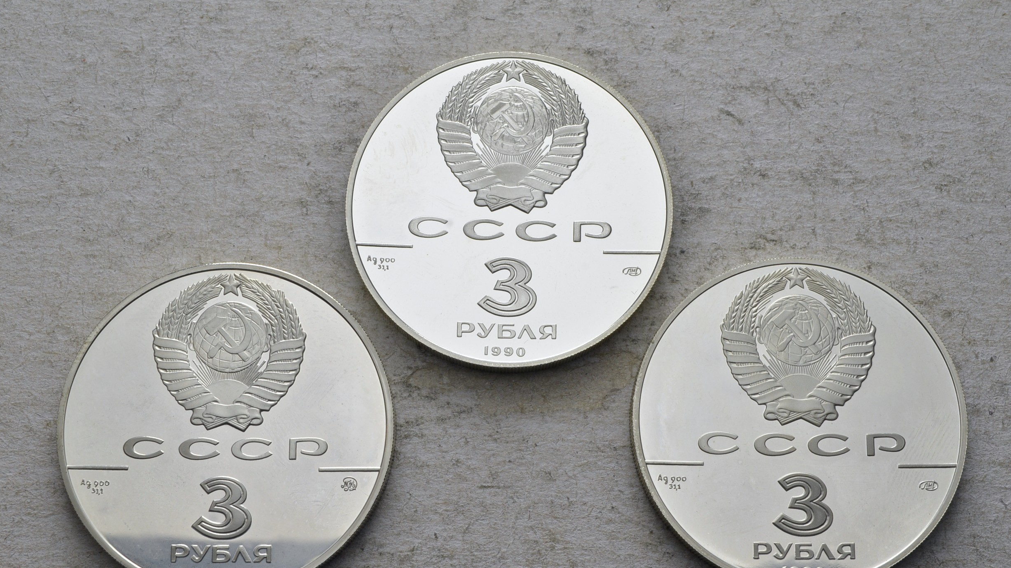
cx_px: 508
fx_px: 1608
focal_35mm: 60
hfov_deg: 34.9
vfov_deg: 20.0
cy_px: 327
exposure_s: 1/250
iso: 400
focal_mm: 38
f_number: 14
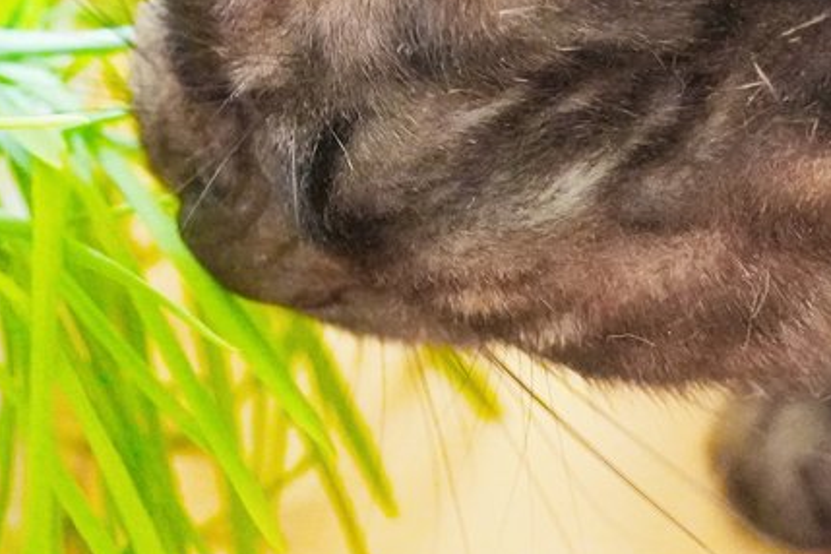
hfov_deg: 12.0
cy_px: -464
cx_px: -141
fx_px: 3878
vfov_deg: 7.9
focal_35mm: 168
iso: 5000
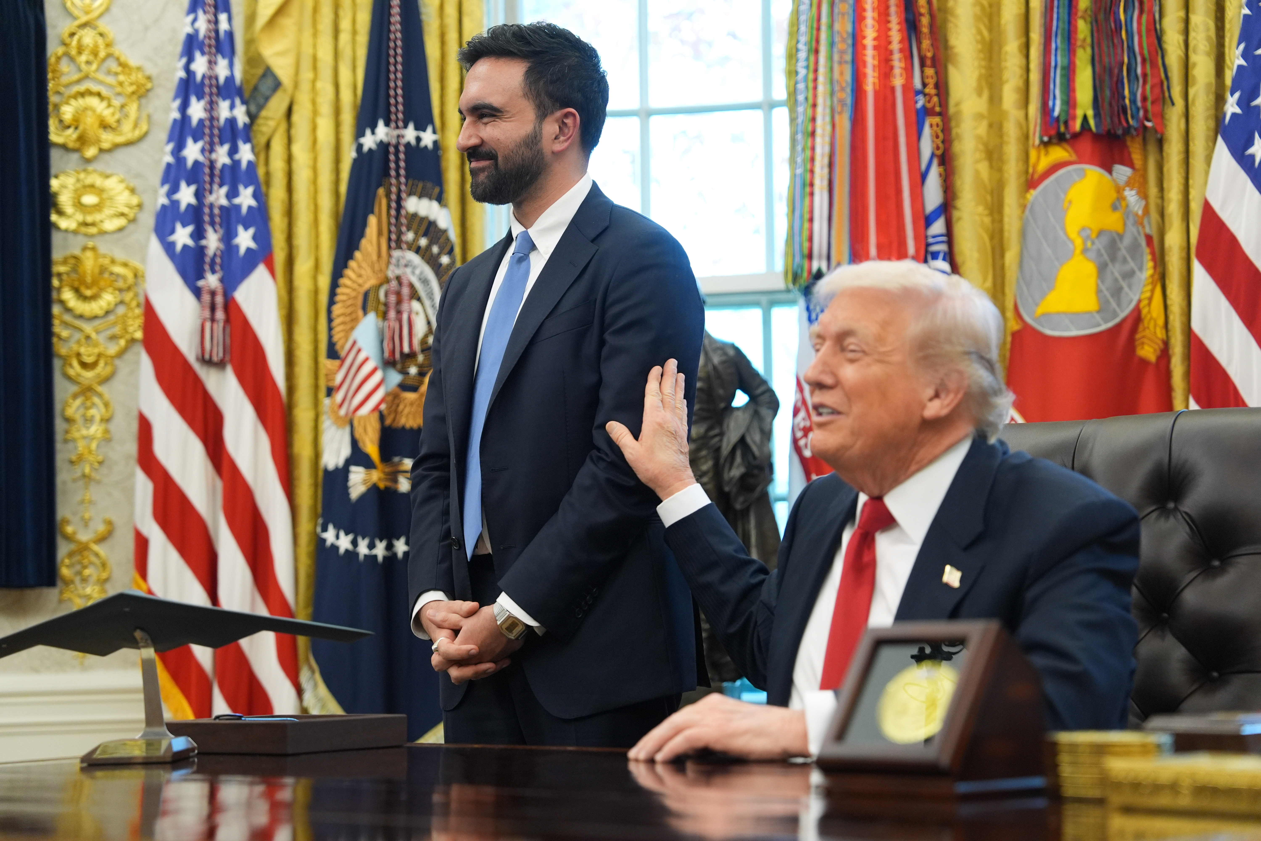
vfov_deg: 21.6
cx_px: 630
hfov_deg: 31.9
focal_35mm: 63
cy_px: 420
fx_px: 2207
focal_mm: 63
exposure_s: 1/200
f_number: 2.8
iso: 2000
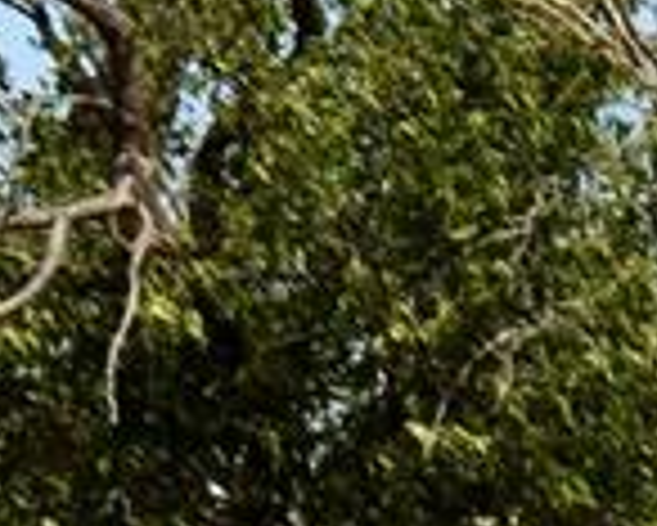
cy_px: 926
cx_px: 2052
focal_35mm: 541
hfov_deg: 3.5
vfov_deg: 2.9
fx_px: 10532
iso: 100
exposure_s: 1/200
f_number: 13
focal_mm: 55
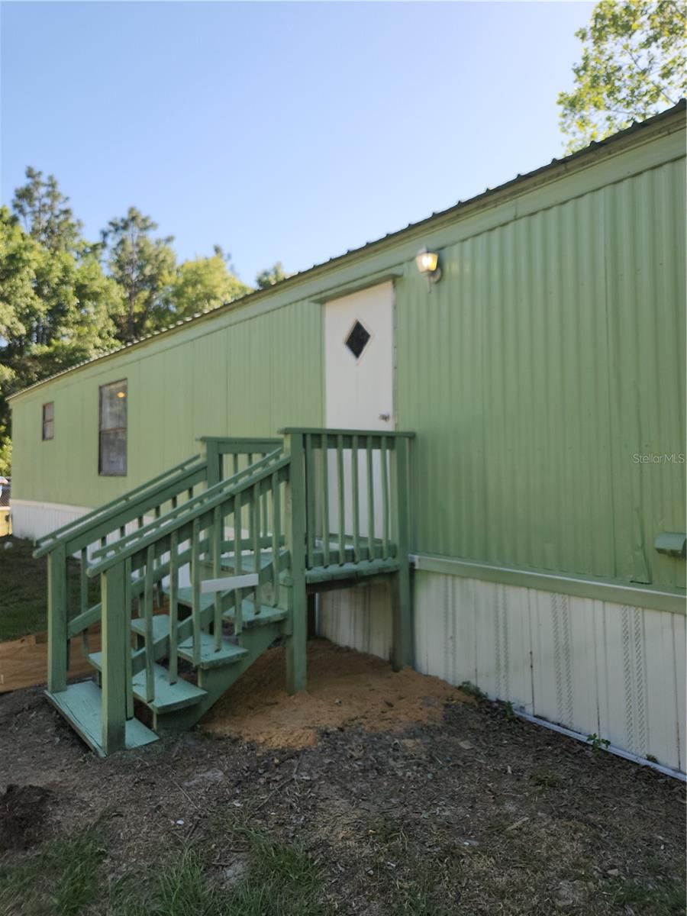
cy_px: 458
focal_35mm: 23
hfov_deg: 58.9
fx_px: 609
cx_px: 344
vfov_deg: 73.9
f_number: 1.8
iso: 20
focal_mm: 5.4
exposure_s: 1/682
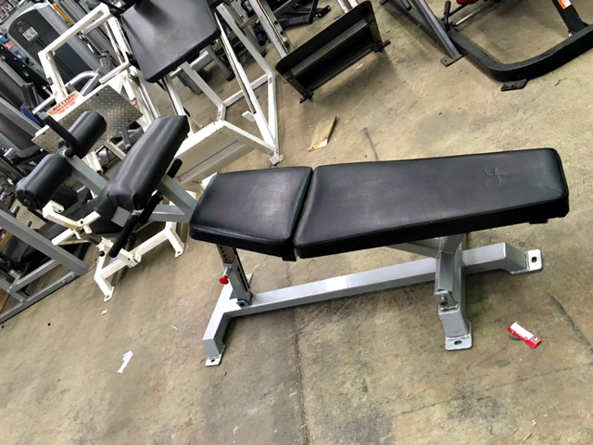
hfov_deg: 61.7
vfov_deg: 48.2
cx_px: 296
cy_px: 222
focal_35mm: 29
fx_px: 497
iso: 200
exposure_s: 1/24
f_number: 2.2
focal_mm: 4.15
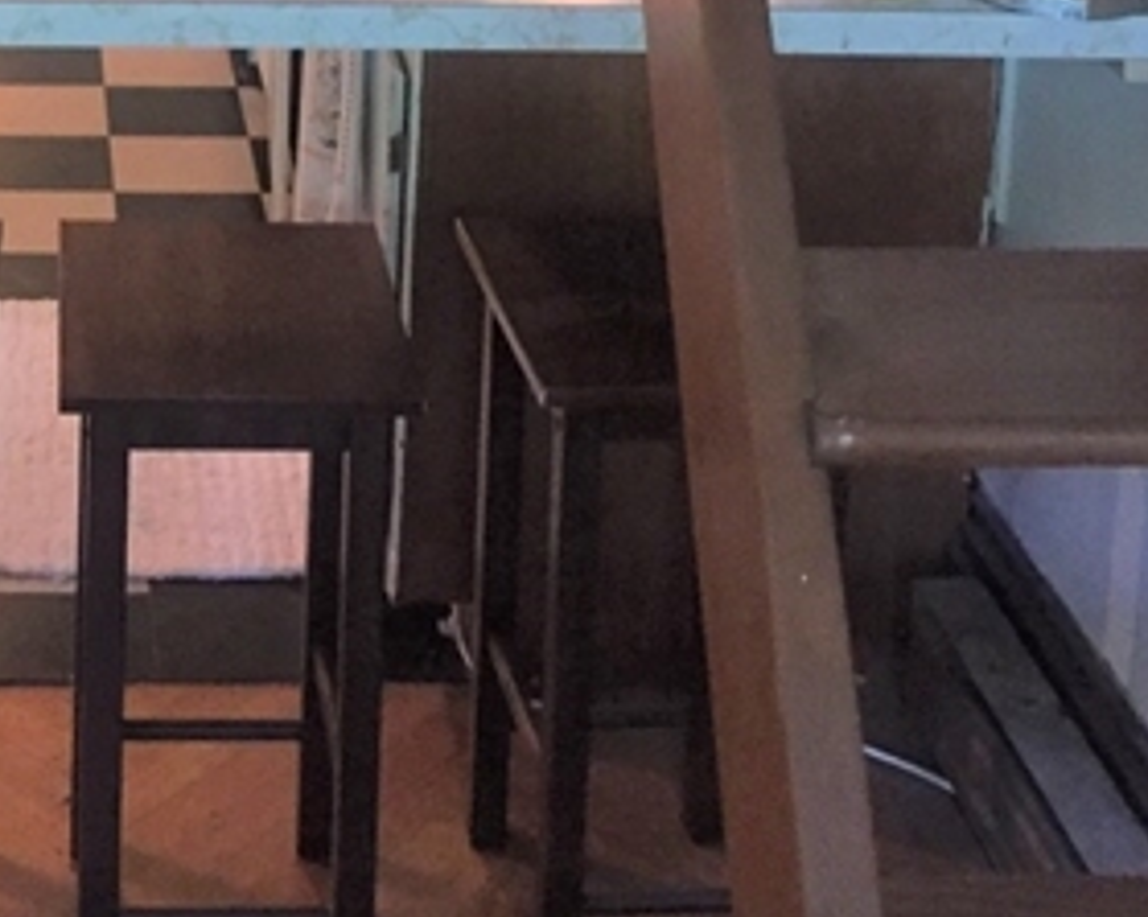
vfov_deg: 17.4
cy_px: -522
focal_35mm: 78
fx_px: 2649
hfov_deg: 23.9
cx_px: 160
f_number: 2.2
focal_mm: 4.15
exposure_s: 1/17
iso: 250
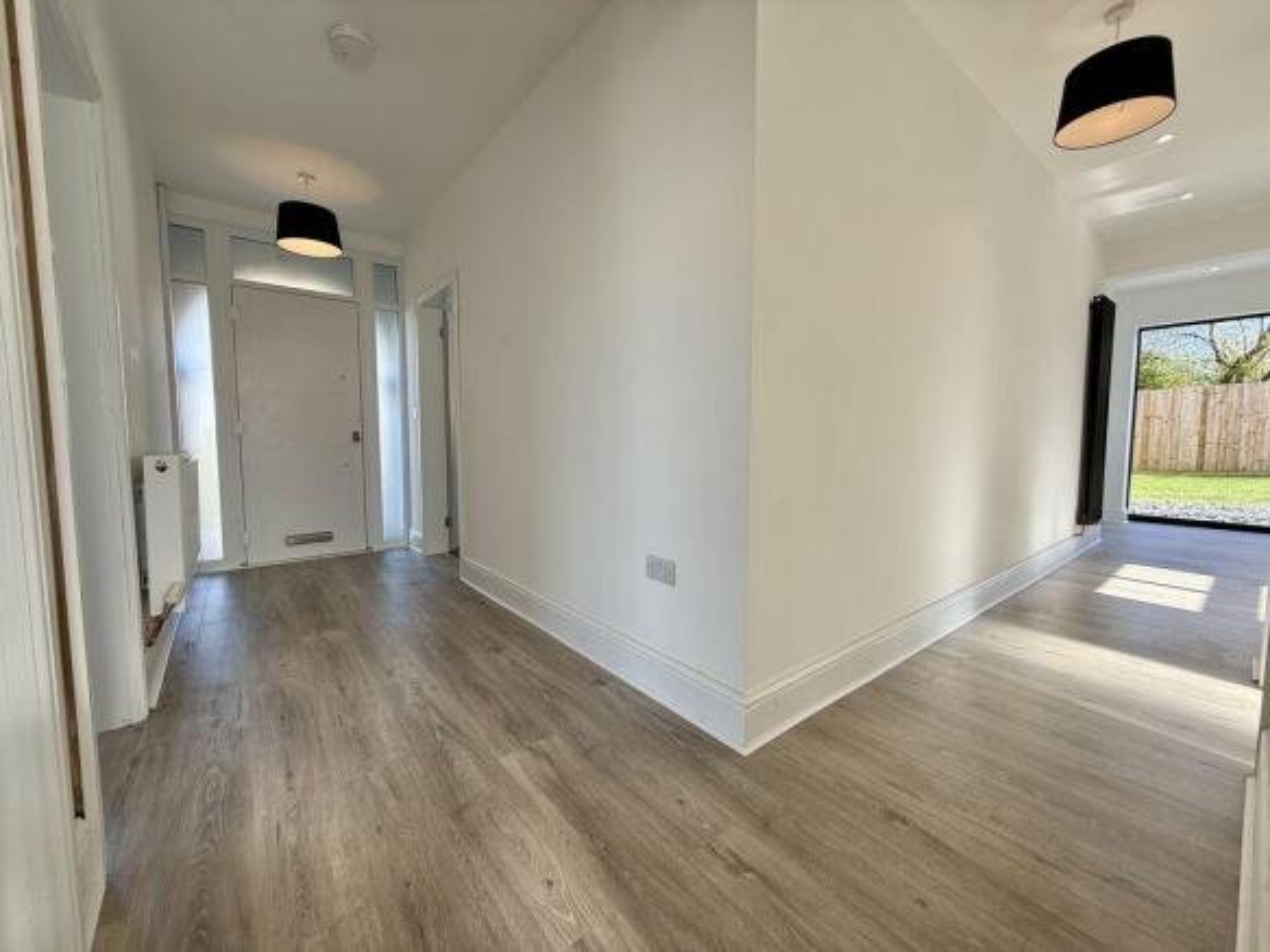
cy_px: 476
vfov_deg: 85.7
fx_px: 514
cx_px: 635
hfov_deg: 102.1
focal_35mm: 14
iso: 50
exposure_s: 1/134
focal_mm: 2.22
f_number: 2.2
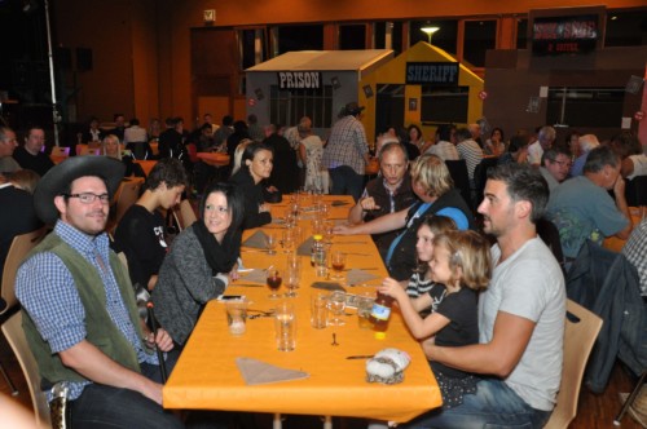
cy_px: 214
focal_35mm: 33
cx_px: 324
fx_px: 592
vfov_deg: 39.9
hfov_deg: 57.3
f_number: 4
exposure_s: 1/60
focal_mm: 22
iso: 800
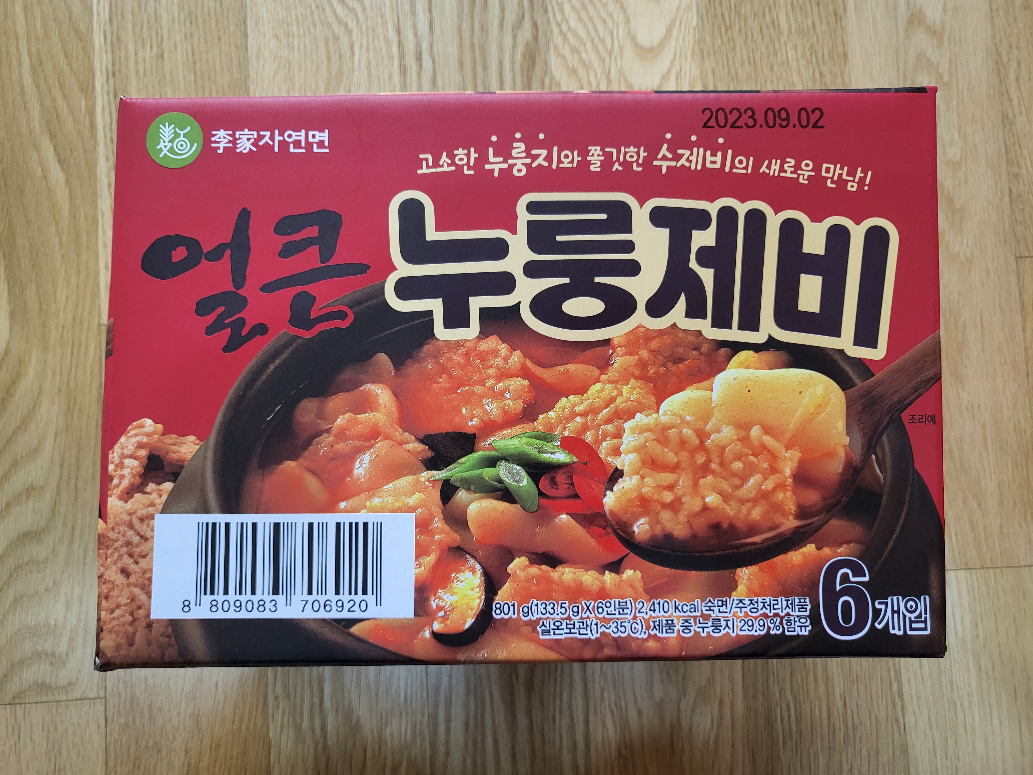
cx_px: 516
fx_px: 776
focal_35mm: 26
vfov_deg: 53.1
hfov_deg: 67.3
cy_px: 388
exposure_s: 1/60
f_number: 1.8
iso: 160
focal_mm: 4.25
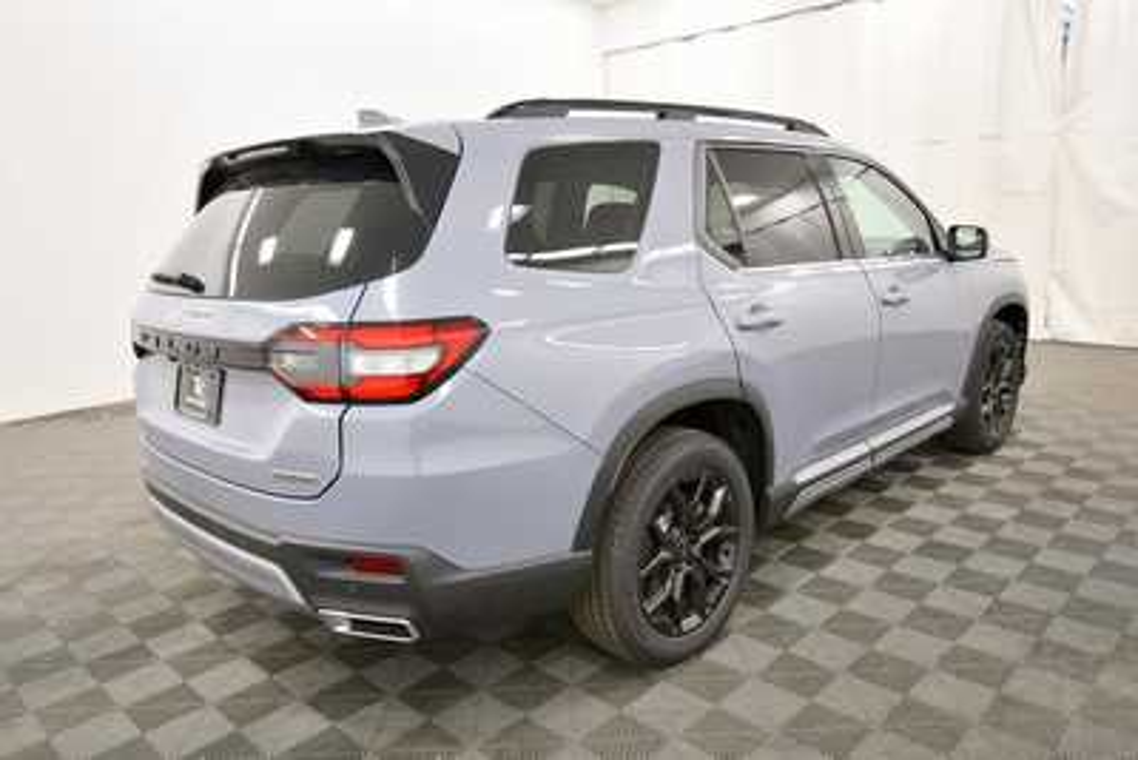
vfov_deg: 51.3
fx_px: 791
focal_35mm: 25
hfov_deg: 71.5
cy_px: 380
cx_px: 569
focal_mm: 17
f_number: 5.3
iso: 1250
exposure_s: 1/125
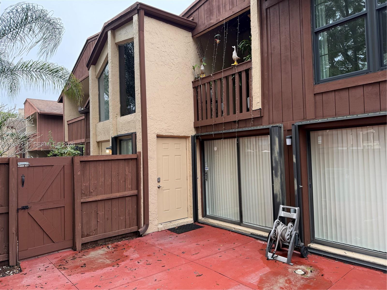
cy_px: 145
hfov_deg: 71.6
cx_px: 194
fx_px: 268
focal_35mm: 24
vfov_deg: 56.8
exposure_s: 1/358
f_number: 1.78
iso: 100
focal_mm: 6.76
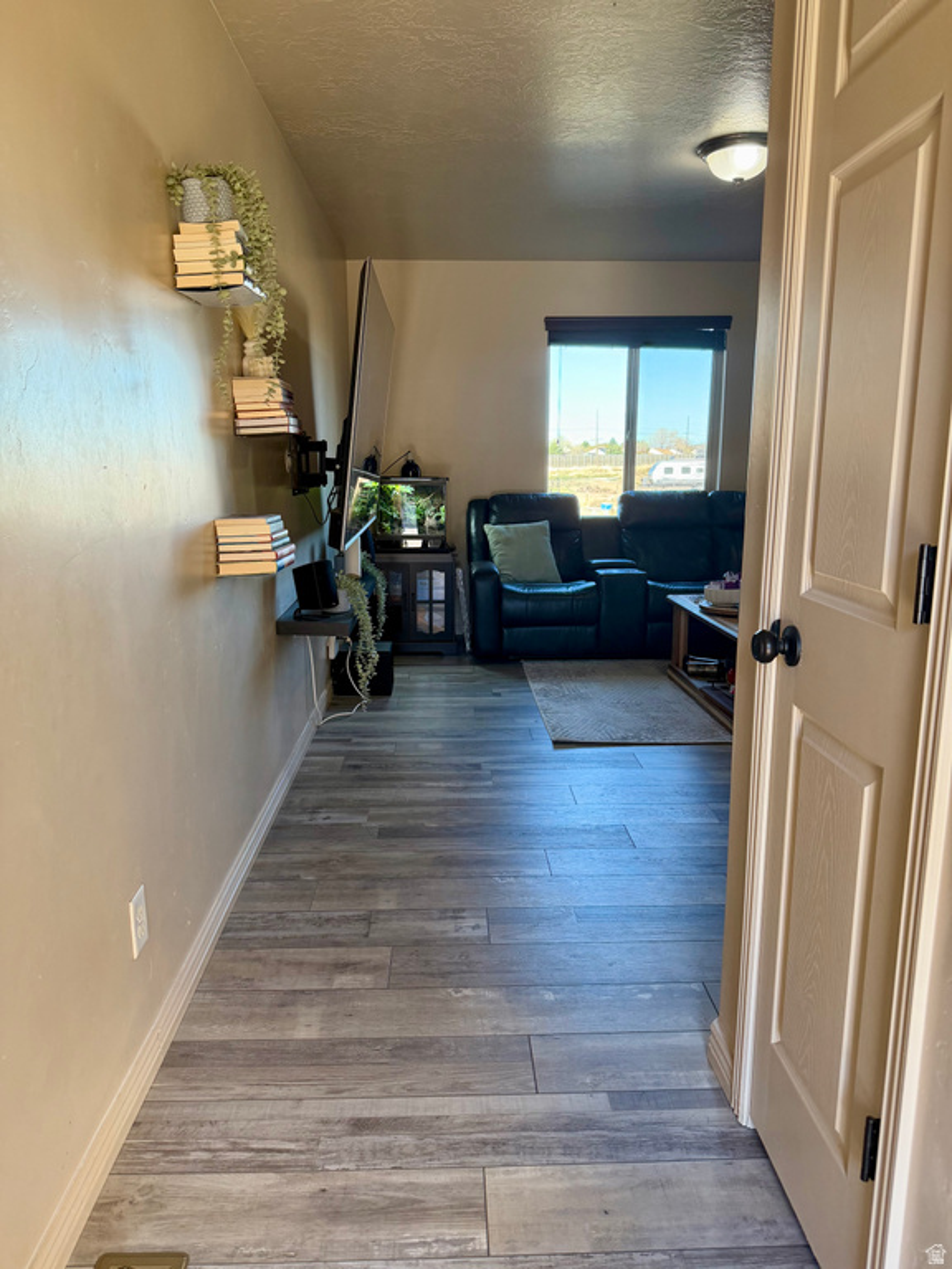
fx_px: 880
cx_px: 476
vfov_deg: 71.6
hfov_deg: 56.8
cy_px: 634
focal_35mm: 24
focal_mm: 6.76
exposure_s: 1/181
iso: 200
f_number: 1.78
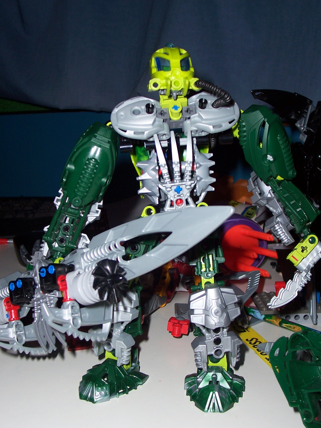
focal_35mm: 42
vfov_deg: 44.8
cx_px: 160
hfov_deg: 34.3
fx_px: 519
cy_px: 214
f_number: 3
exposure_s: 1/60
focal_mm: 7
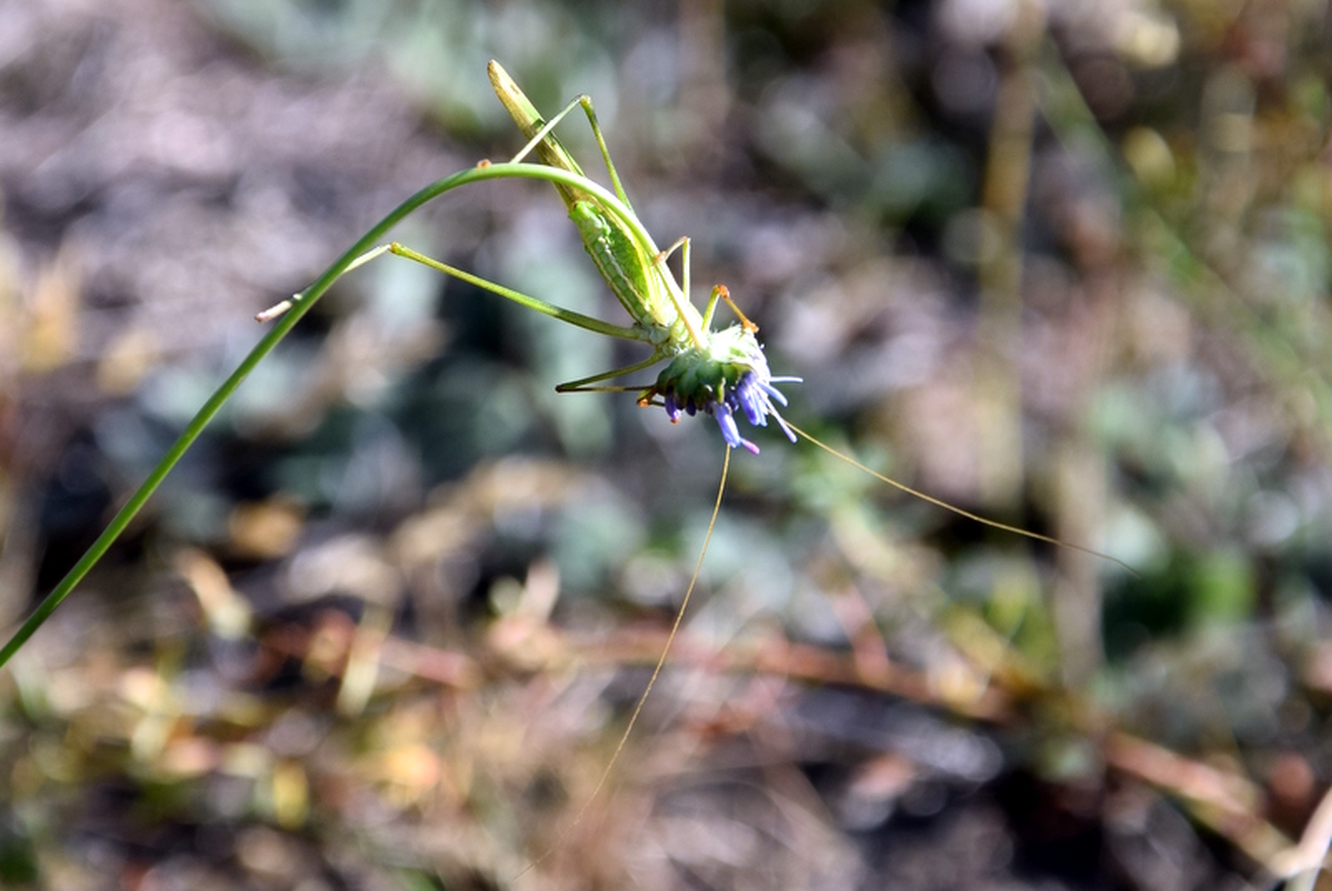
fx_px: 5833
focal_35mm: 158
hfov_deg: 13.0
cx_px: 666
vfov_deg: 8.7
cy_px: 446
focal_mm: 105
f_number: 8
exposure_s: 1/250
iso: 200
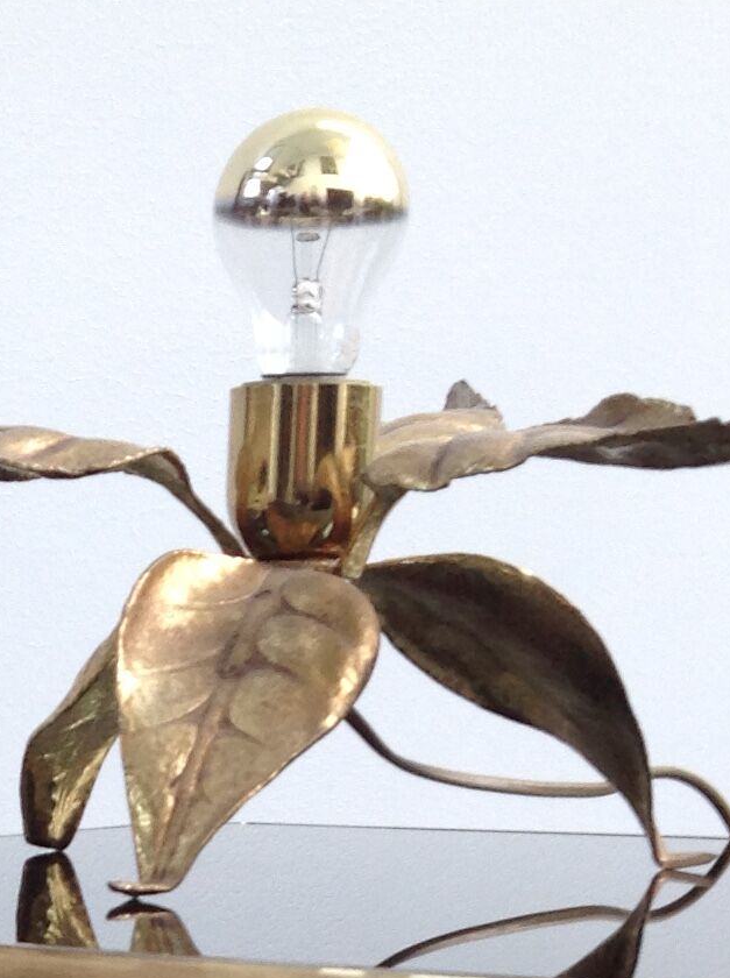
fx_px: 3046
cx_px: -166
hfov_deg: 13.3
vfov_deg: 17.1
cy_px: 1292
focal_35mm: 108
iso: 64
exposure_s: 1/17
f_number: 2.4
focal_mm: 4.28
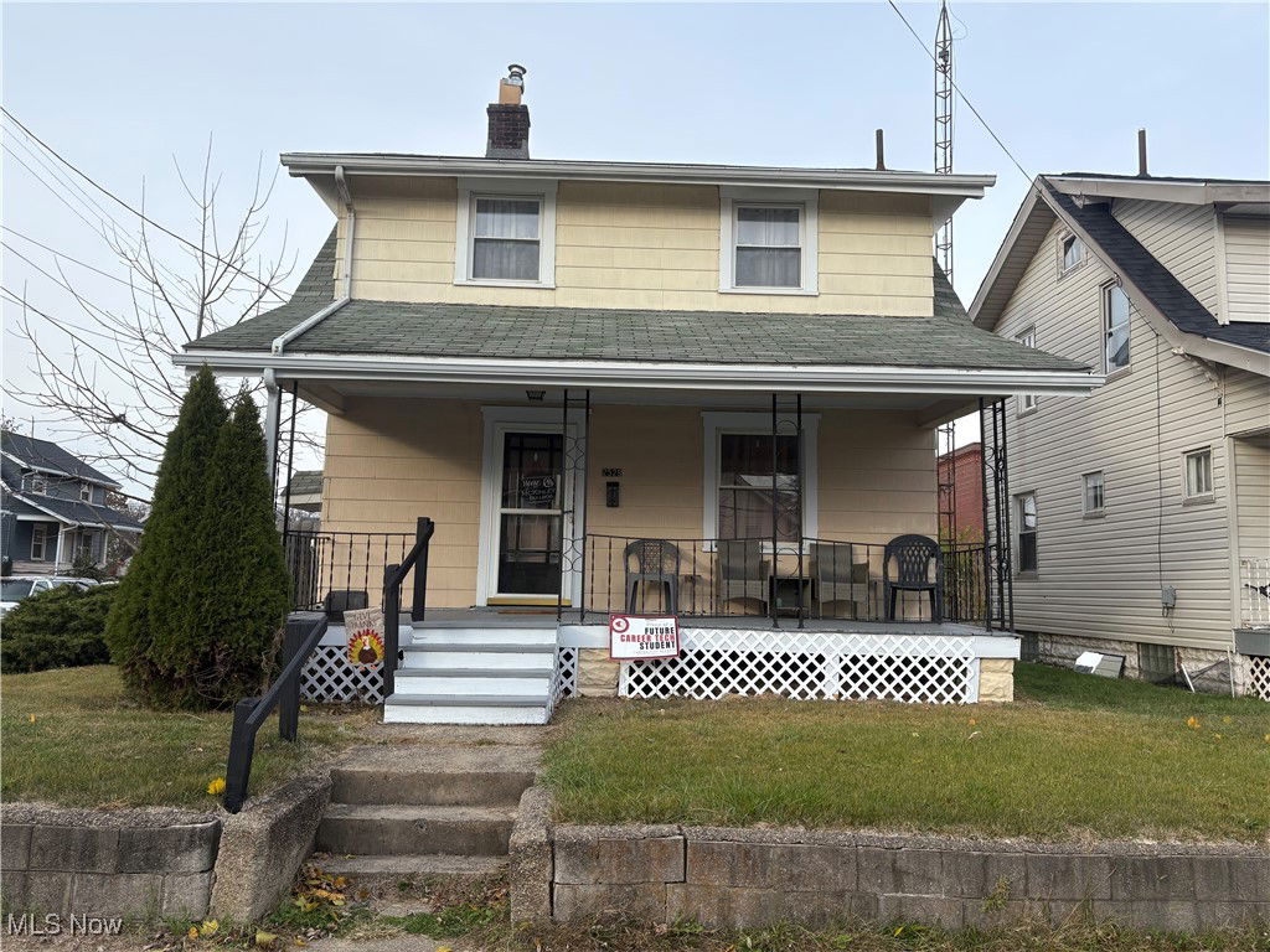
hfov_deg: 67.3
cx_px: 635
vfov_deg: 53.1
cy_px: 476
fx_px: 954
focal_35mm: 26
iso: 50
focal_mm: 5.96
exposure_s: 1/920
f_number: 1.6
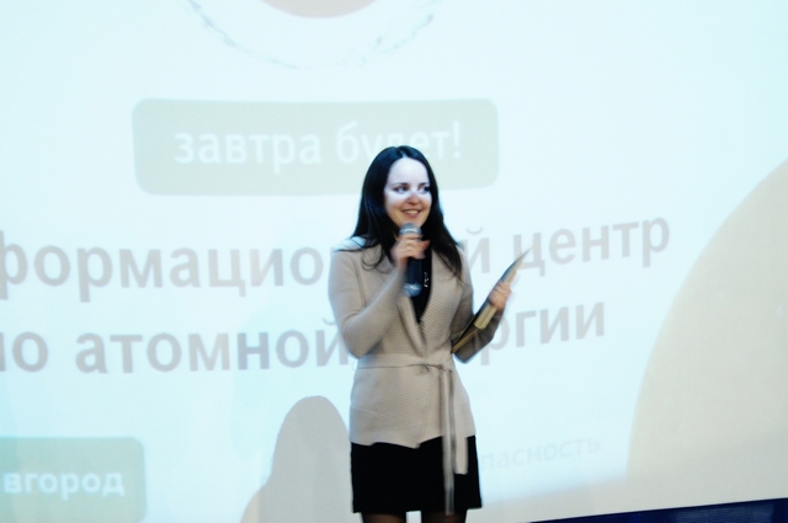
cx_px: 394
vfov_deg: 18.1
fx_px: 1640
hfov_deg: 27.0
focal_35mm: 75
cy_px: 262
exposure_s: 1/15
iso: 1600
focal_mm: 50
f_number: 5.6
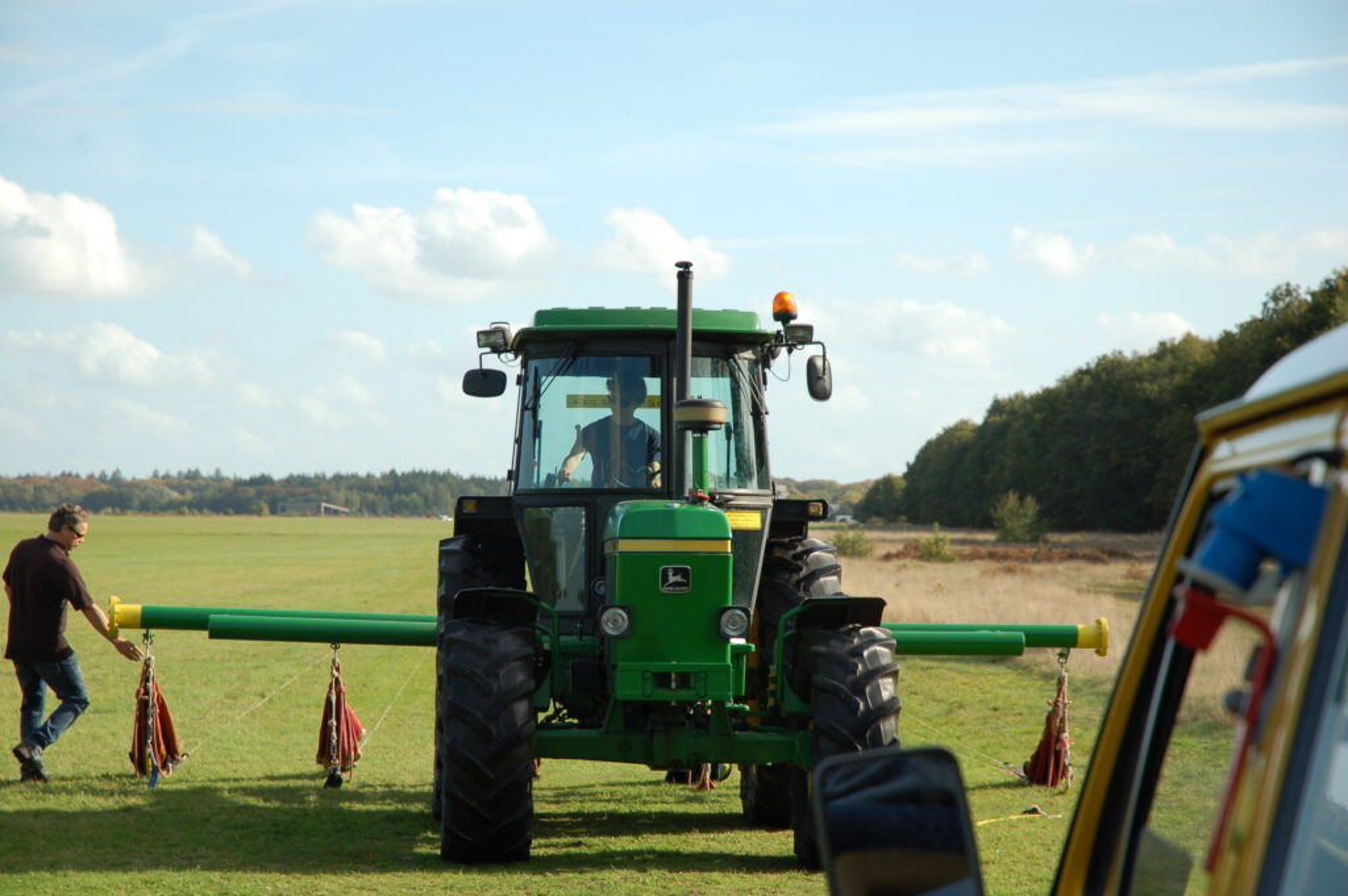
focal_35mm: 105
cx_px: 674
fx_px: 3928
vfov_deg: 13.0
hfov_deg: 19.5
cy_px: 448
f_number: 5.6
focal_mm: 70
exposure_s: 1/500
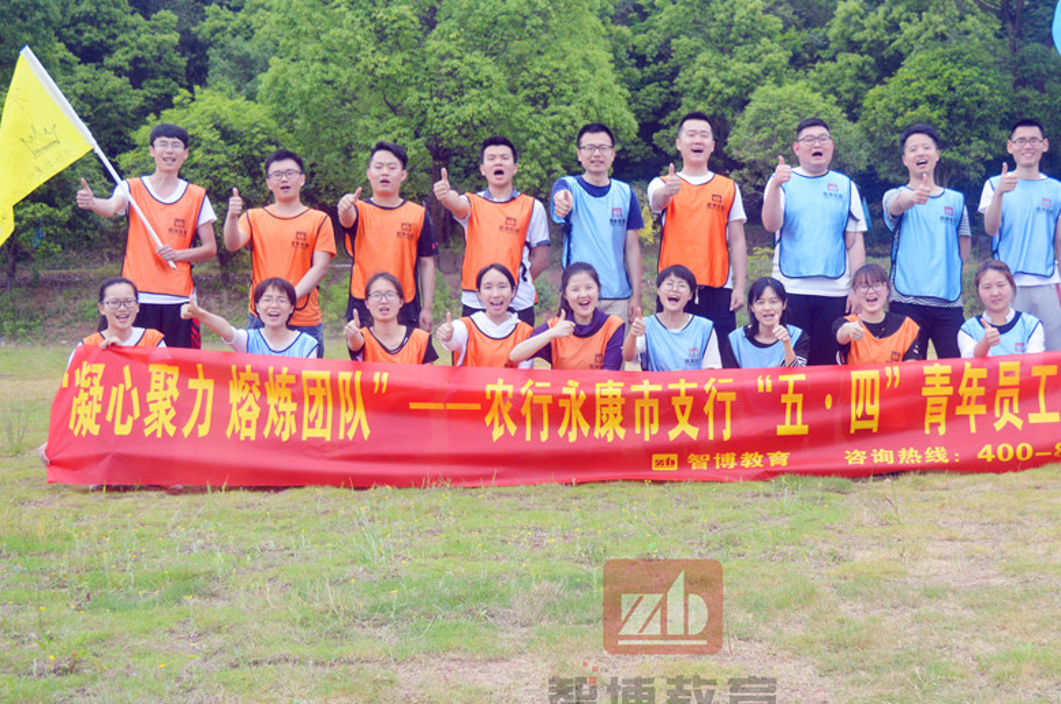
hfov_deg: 36.7
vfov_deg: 25.0
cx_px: 675
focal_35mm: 54
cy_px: 372
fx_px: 1589
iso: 400
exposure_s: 1/640
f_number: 4.2
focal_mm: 28
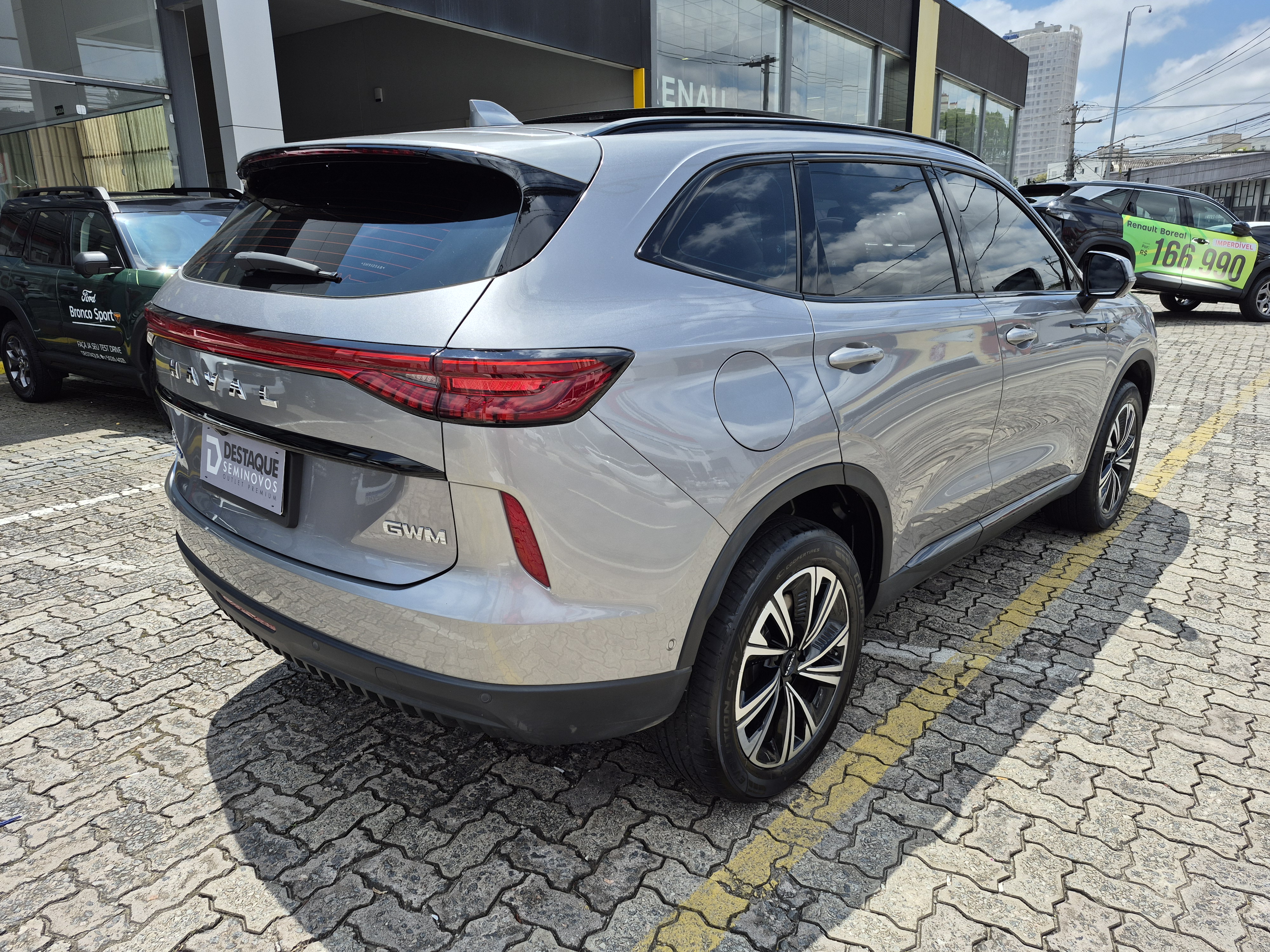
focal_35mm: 23
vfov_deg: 58.9
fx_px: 844
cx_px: 635
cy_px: 476
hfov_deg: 73.9
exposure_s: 1/1484
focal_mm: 5.4
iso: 25
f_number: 1.8
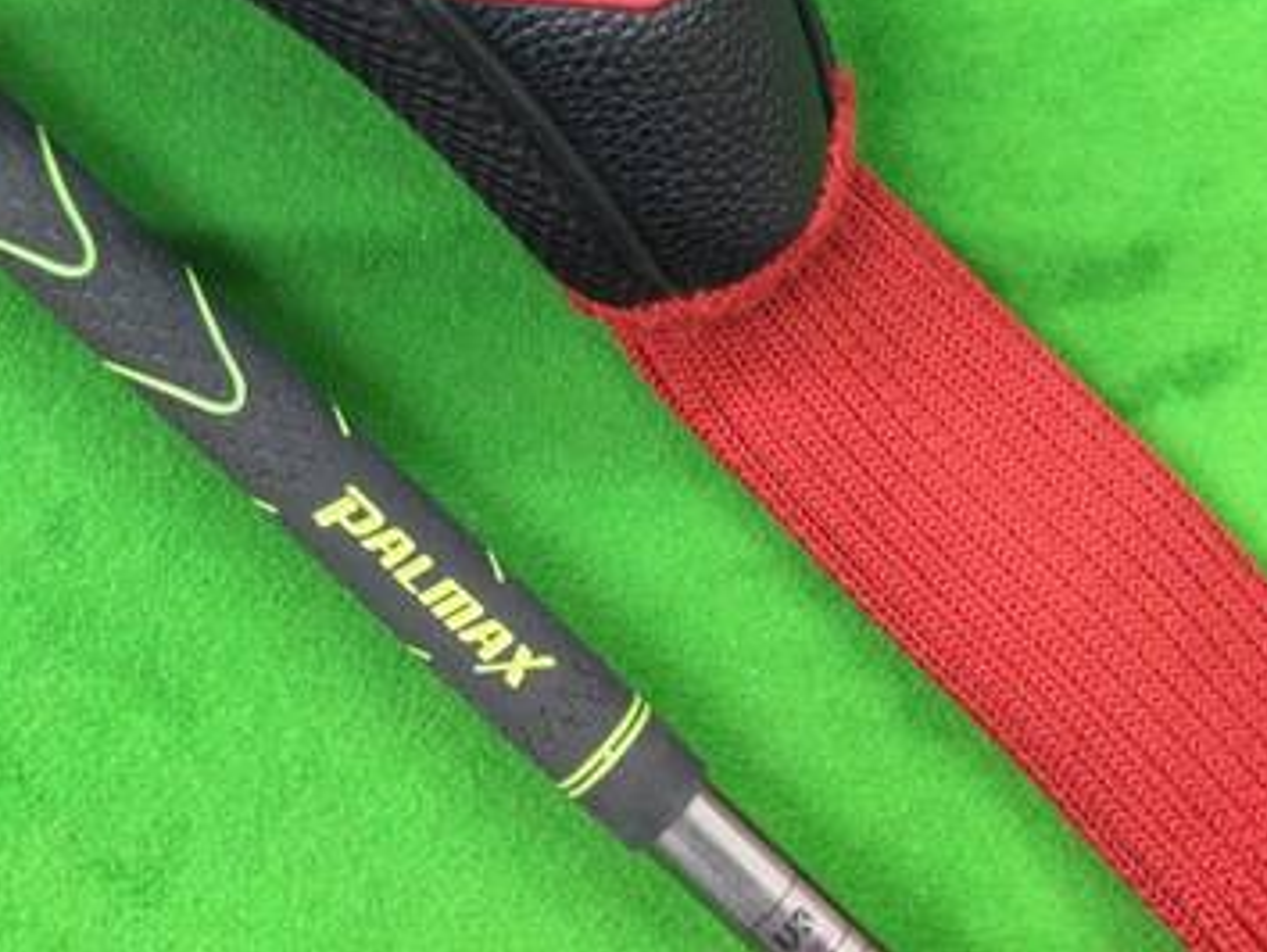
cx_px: 283
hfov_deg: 33.5
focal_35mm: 56
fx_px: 2051
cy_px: 97
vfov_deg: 25.3
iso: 200
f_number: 2.4
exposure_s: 1/24
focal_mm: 3.3
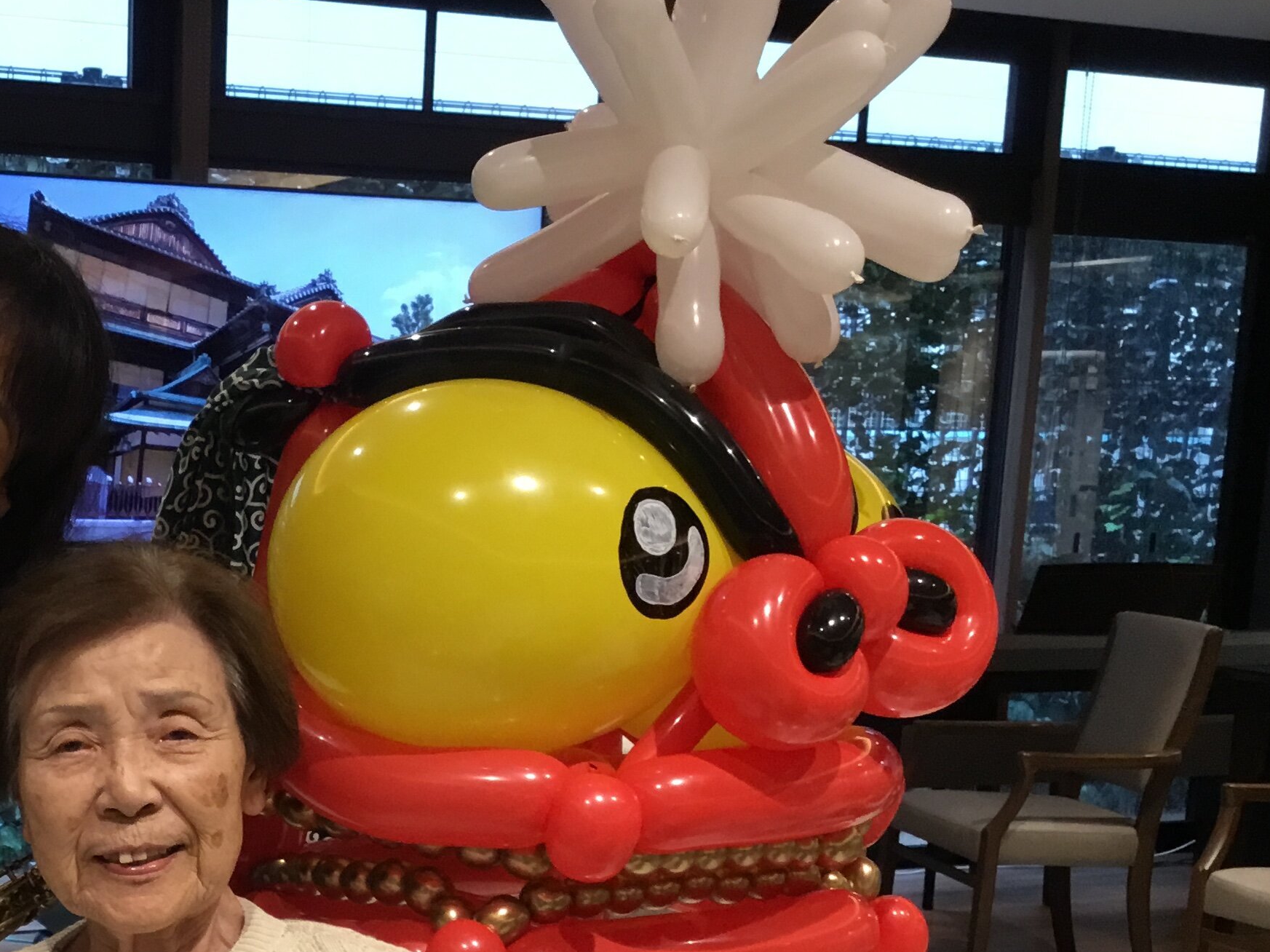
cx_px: 186
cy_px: 852
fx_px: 2127
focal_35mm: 58
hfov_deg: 32.0
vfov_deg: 24.5
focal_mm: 3.3
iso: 80
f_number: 2.4
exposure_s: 1/30
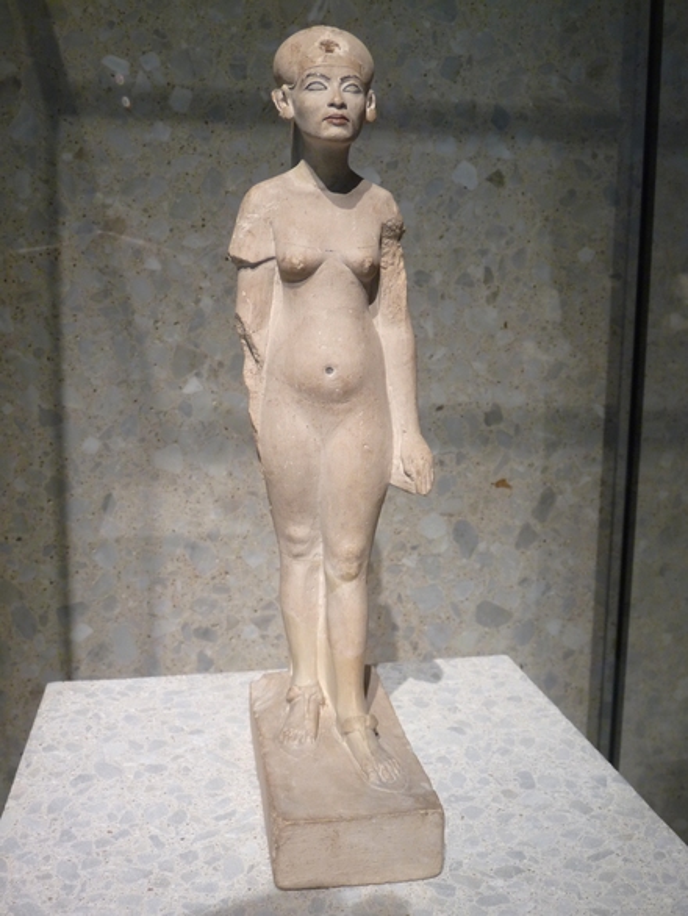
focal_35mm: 33
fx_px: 874
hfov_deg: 43.0
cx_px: 344
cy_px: 458
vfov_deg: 55.3
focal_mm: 5.9
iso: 200
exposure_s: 1/30
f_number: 3
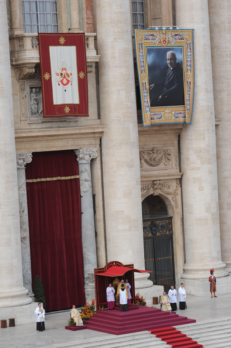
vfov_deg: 14.2
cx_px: 116
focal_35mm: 145
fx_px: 1397
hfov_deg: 9.5
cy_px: 174
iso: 400
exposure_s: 1/400
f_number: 10
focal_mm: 145
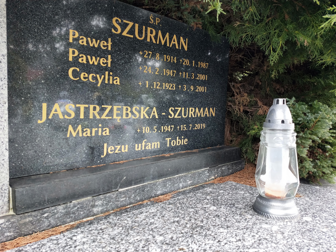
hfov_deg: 73.9
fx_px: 223
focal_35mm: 23
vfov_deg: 58.9
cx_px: 168
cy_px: 126
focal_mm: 3.99
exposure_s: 1/50
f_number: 1.7
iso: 166
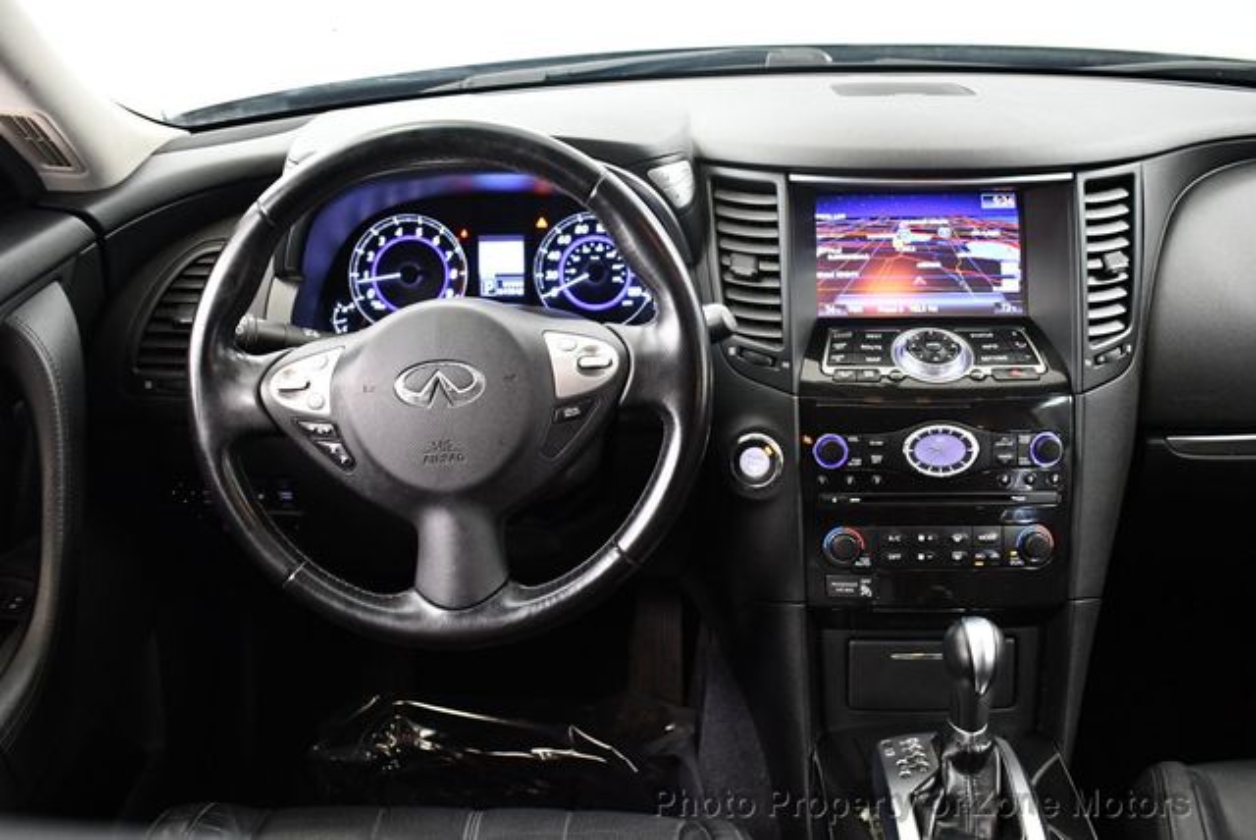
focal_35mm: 36
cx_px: 628
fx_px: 1257
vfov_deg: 36.9
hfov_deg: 53.1
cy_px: 420
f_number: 3.5
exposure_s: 1/60
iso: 3200
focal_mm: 18
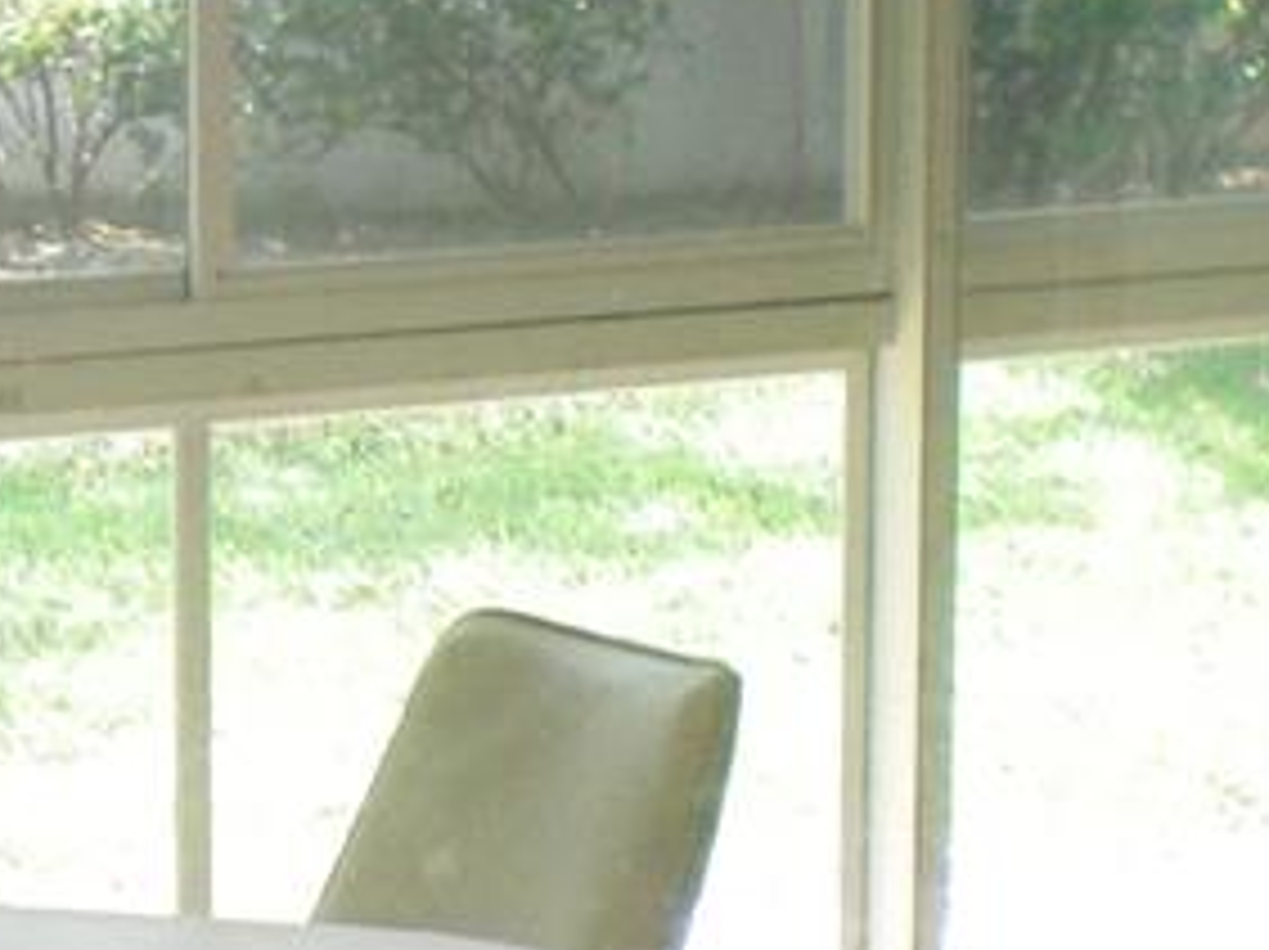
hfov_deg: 14.2
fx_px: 5055
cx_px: 216
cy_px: 513
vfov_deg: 10.7
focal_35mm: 138
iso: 100
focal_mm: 6.3
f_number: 3.1
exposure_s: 1/60
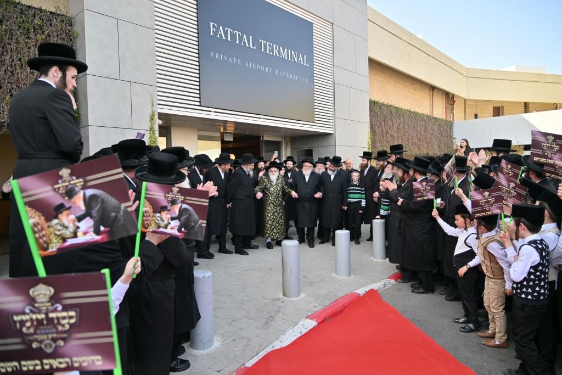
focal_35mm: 24
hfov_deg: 73.7
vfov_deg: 53.1
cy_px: 188
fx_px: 375
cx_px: 281
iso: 250
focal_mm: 24
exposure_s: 1/1000
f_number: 4
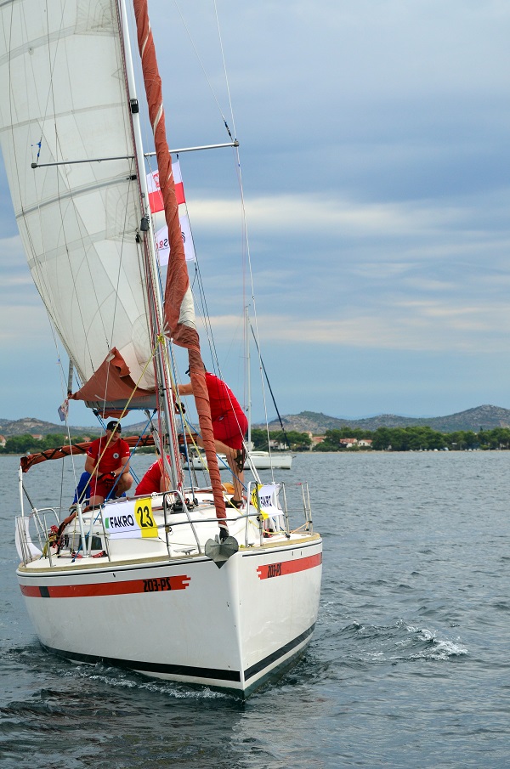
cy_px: 384
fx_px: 2240
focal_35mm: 105
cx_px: 255
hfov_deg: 13.0
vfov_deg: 19.5
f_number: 4.5
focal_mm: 70
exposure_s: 1/4000
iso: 640
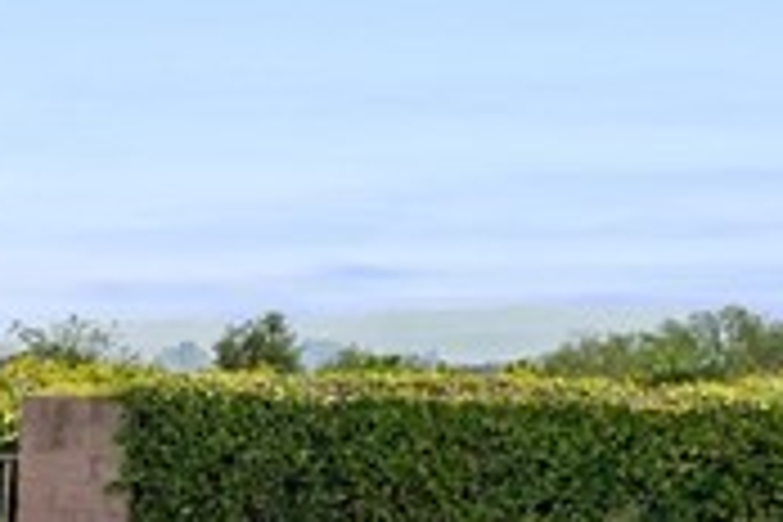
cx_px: -1226
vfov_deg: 13.6
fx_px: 2175
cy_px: 387
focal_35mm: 100
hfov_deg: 13.3
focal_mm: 16
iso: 500
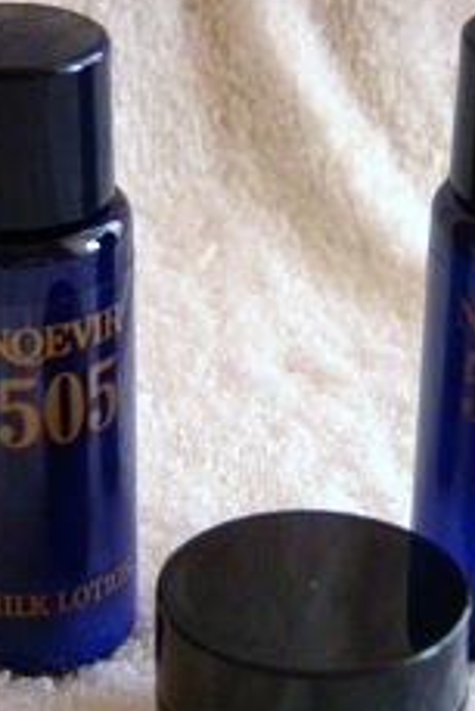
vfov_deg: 17.0
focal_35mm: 120
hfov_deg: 11.4
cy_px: 441
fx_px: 2371
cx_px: 251
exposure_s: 1/50
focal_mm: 11
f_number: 3.7
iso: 200
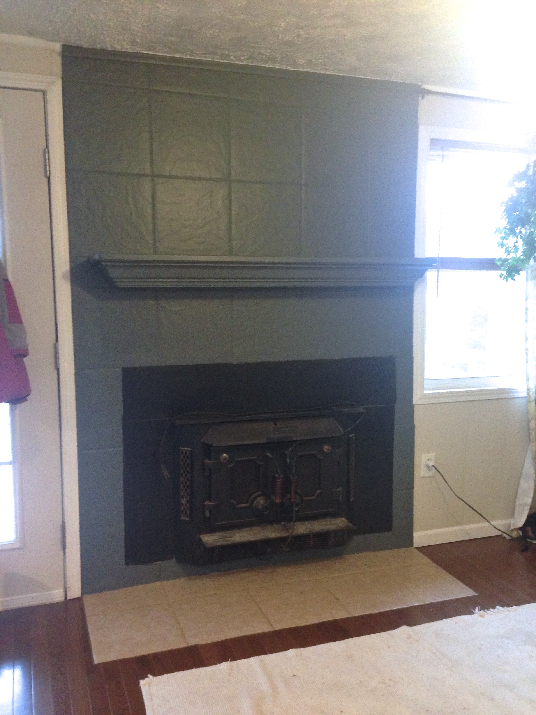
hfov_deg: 42.9
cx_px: 268
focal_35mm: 33
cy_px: 358
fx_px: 681
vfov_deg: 55.4
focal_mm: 4.12
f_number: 2.4
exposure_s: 1/20
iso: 320
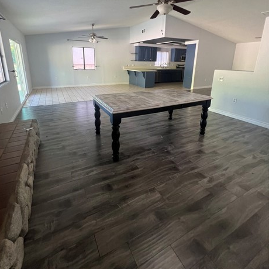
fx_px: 141
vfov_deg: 85.5
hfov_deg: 87.4
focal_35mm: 16
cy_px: 99
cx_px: 129
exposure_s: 1/60
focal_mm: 1.57
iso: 250
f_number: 1.8
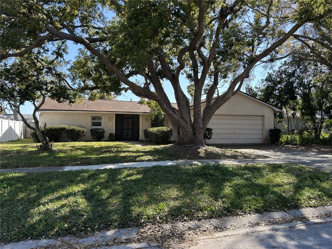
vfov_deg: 53.1
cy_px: 124
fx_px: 249
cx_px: 166
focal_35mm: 26
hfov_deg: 67.3
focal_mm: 5.7
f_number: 1.5
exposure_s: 1/1159
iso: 50
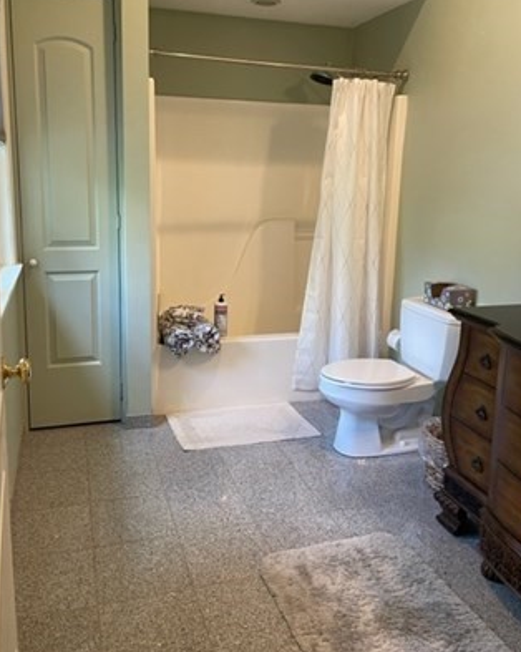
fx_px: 598
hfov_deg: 47.1
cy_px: 284
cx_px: 252
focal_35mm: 31
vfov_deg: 57.0
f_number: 1.6
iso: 125
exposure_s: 1/60
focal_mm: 4.2
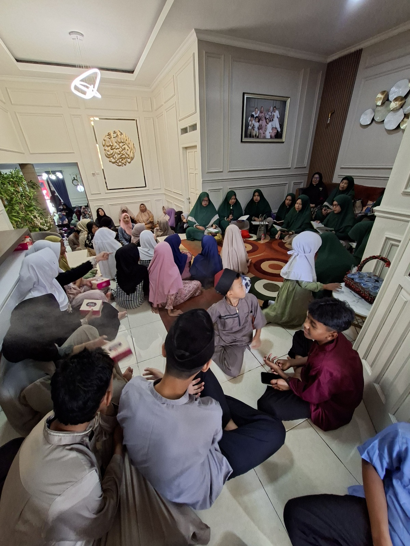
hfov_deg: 89.9
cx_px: 205
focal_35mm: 13
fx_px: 205
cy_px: 273
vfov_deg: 106.2
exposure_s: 1/33
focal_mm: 1.74
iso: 200
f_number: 2.2
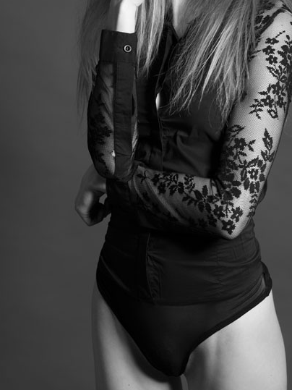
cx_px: 196
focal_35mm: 128
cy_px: 123
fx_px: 1440
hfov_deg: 11.6
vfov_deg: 15.4
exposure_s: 1/160
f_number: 5
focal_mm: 70
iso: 100
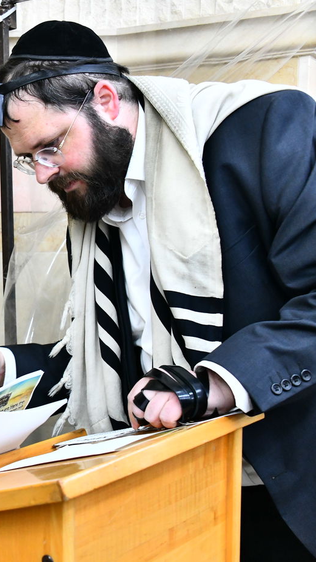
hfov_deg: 19.8
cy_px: 280
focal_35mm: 57
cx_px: -69
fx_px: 849
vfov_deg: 36.6
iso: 3200
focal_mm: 36
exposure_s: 1/125
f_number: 5.6
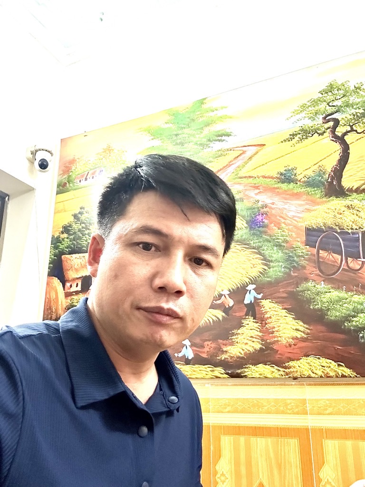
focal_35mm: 30
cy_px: 244
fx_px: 422
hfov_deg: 46.8
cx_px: 182
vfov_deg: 60.0
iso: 320
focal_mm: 2.69
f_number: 1.9
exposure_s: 1/52
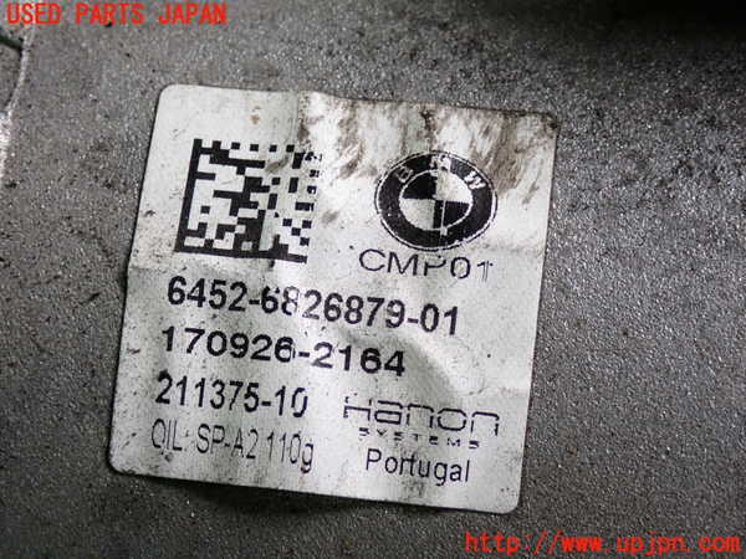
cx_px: 373
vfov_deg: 18.0
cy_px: 280
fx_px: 1767
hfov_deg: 23.8
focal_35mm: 82
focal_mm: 14.62
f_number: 4.3
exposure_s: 1/125
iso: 200
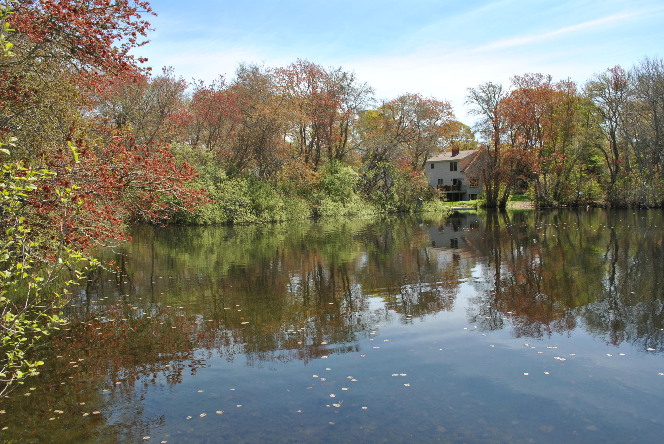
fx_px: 499
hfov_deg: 67.3
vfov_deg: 48.0
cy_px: 222
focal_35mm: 27
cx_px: 332
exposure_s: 1/200
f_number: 8
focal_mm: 18
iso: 100
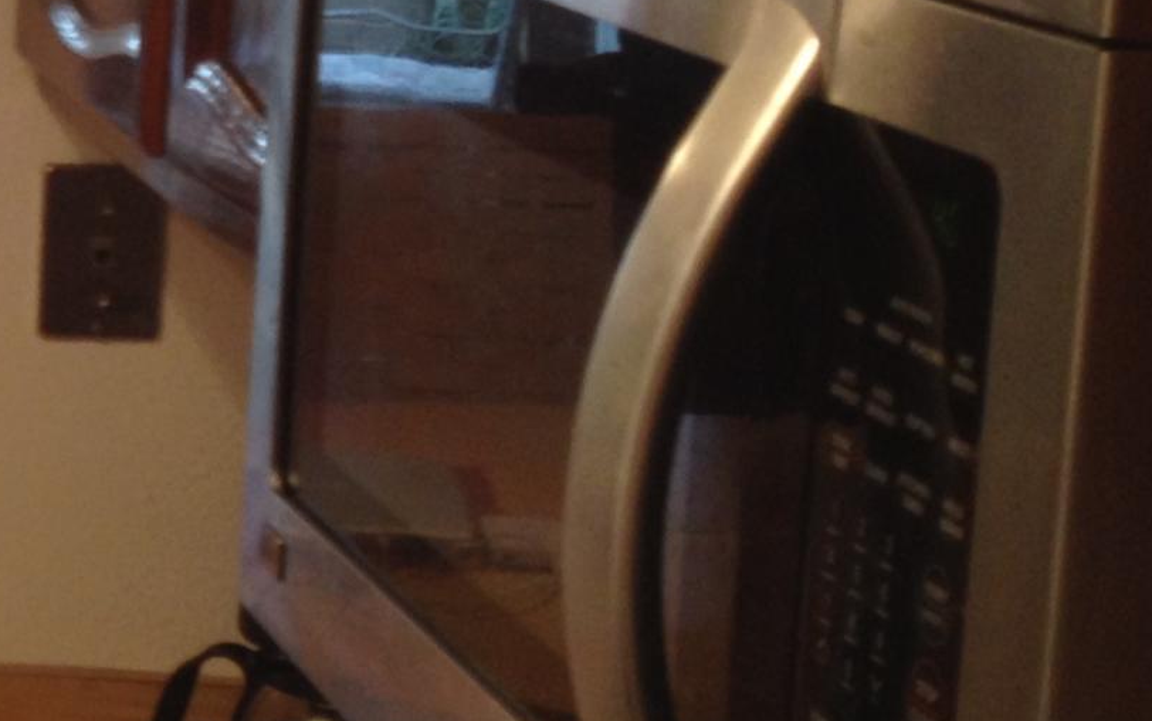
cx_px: -932
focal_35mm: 137
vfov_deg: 9.6
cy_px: 152
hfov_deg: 13.6
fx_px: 4302
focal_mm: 4.28
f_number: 2.4
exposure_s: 1/24
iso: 50
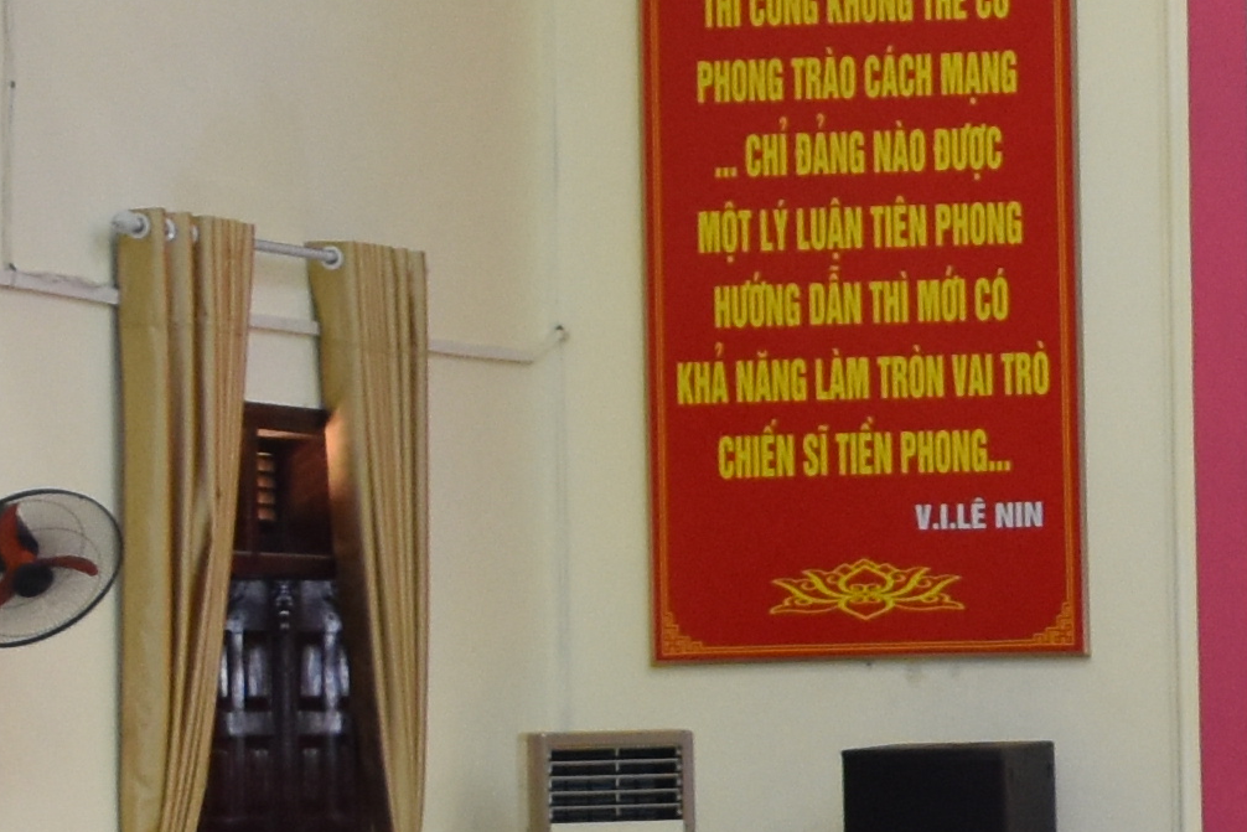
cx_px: 2498
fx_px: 5577
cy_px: 689
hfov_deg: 11.5
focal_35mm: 161
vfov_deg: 8.5
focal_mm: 18
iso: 800
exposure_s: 1/80
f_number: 4.5
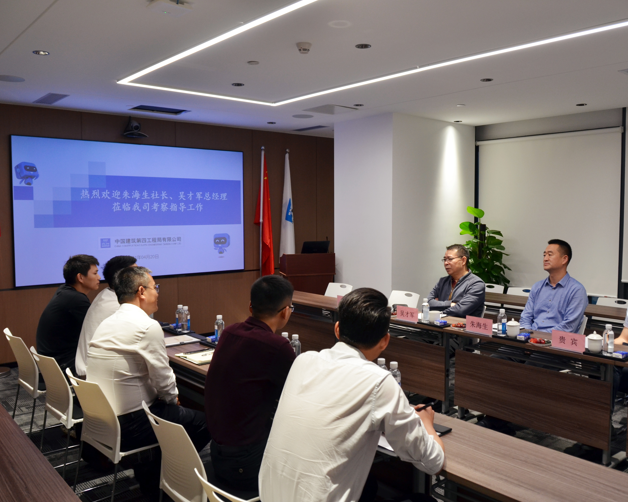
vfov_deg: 47.1
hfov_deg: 57.0
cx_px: 352
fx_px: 576
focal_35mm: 31
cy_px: 253
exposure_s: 1/80
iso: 400
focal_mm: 18
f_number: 4.5
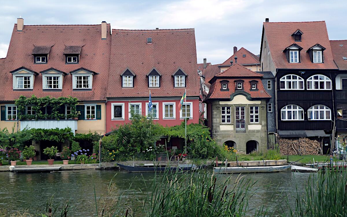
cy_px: 114
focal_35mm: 51
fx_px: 482
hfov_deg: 39.6
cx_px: 173
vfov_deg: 25.3
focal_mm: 7.9
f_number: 4
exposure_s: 1/320
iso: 125
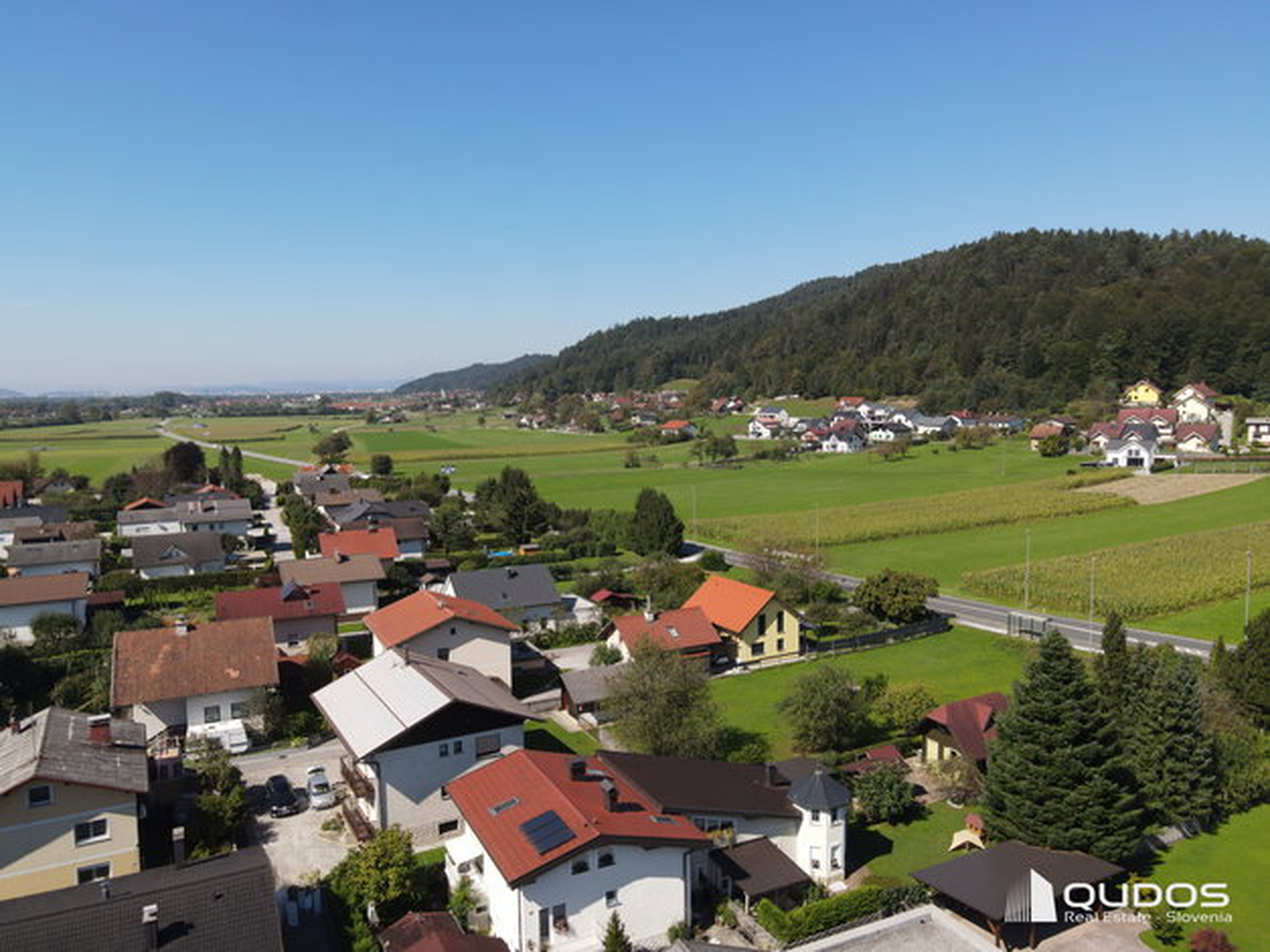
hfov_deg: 71.6
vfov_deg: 56.8
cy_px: 476
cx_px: 635
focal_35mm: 24
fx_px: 880
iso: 100
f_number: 2.8
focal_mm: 4.5
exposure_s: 1/640
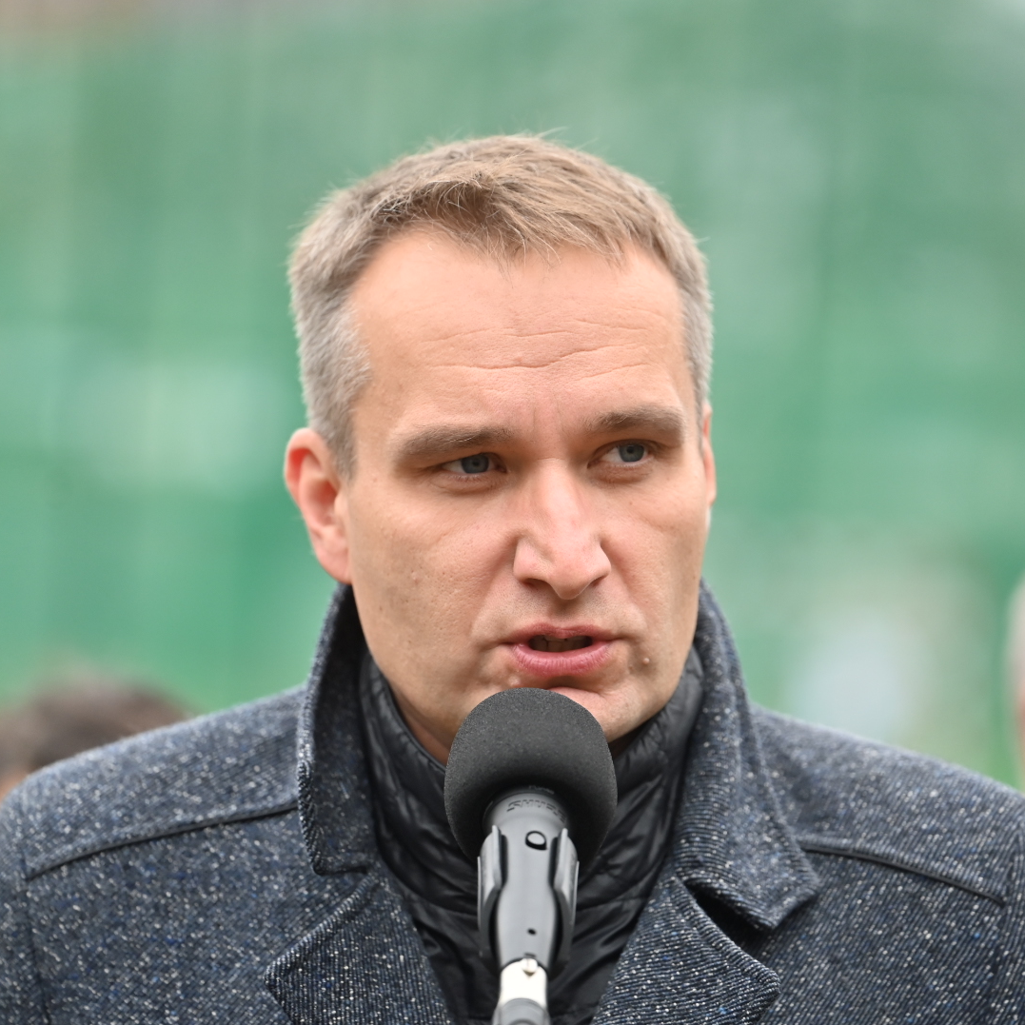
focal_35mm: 230
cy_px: 513
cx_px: 524
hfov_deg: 7.6
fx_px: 7705
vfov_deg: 7.6
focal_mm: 180
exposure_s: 1/640
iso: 450
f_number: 2.8
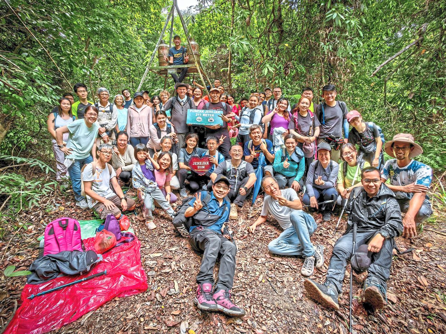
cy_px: 167
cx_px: 223
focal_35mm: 13
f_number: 2.2
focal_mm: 1.76
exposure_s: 1/100
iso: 50
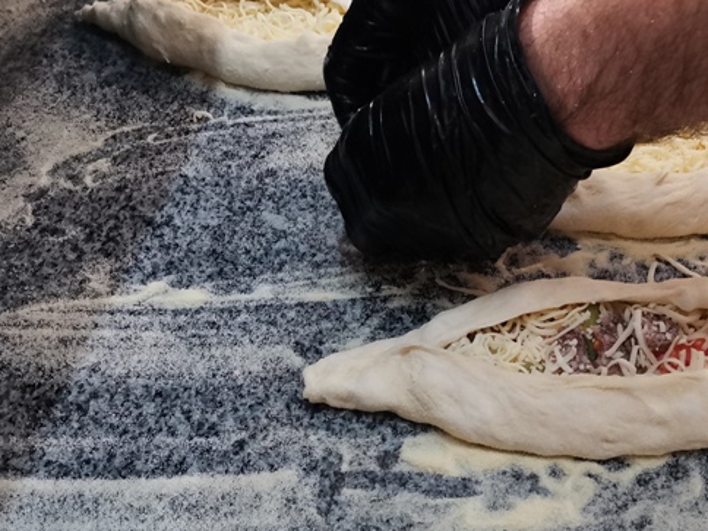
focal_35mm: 43
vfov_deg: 32.9
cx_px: 521
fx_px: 879
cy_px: 407
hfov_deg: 42.6
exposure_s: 1/100
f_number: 1.8
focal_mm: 4.75
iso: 250
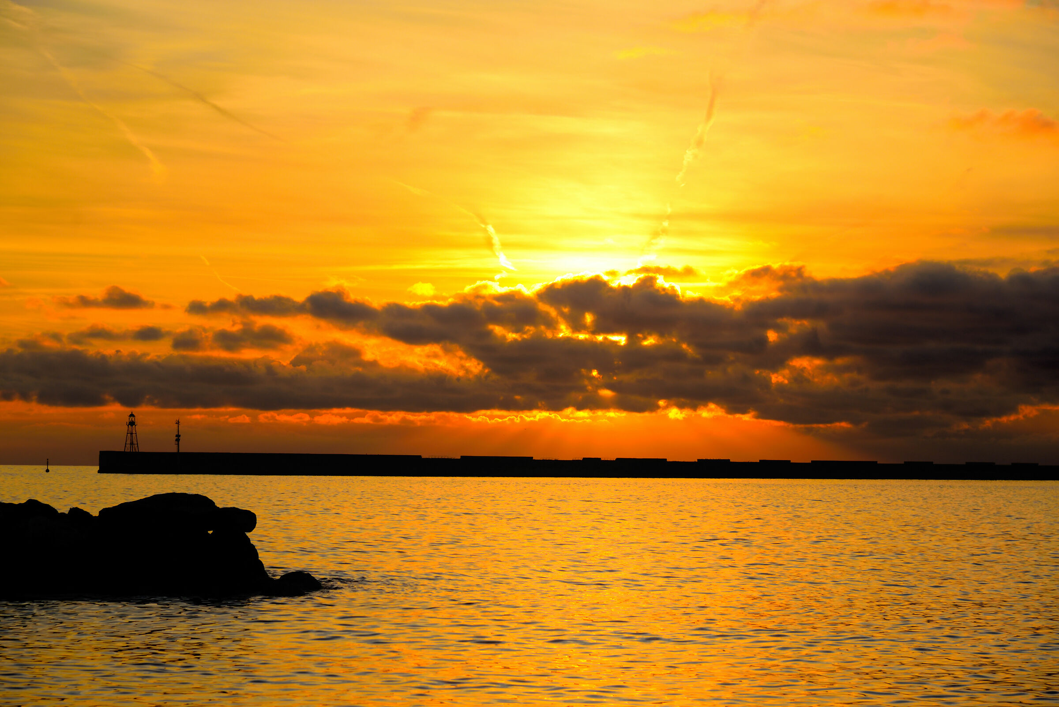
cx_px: 530
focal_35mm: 105
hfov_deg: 19.4
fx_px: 3090
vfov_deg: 13.1
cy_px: 354
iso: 100
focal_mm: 105
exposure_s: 1/400
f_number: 6.3
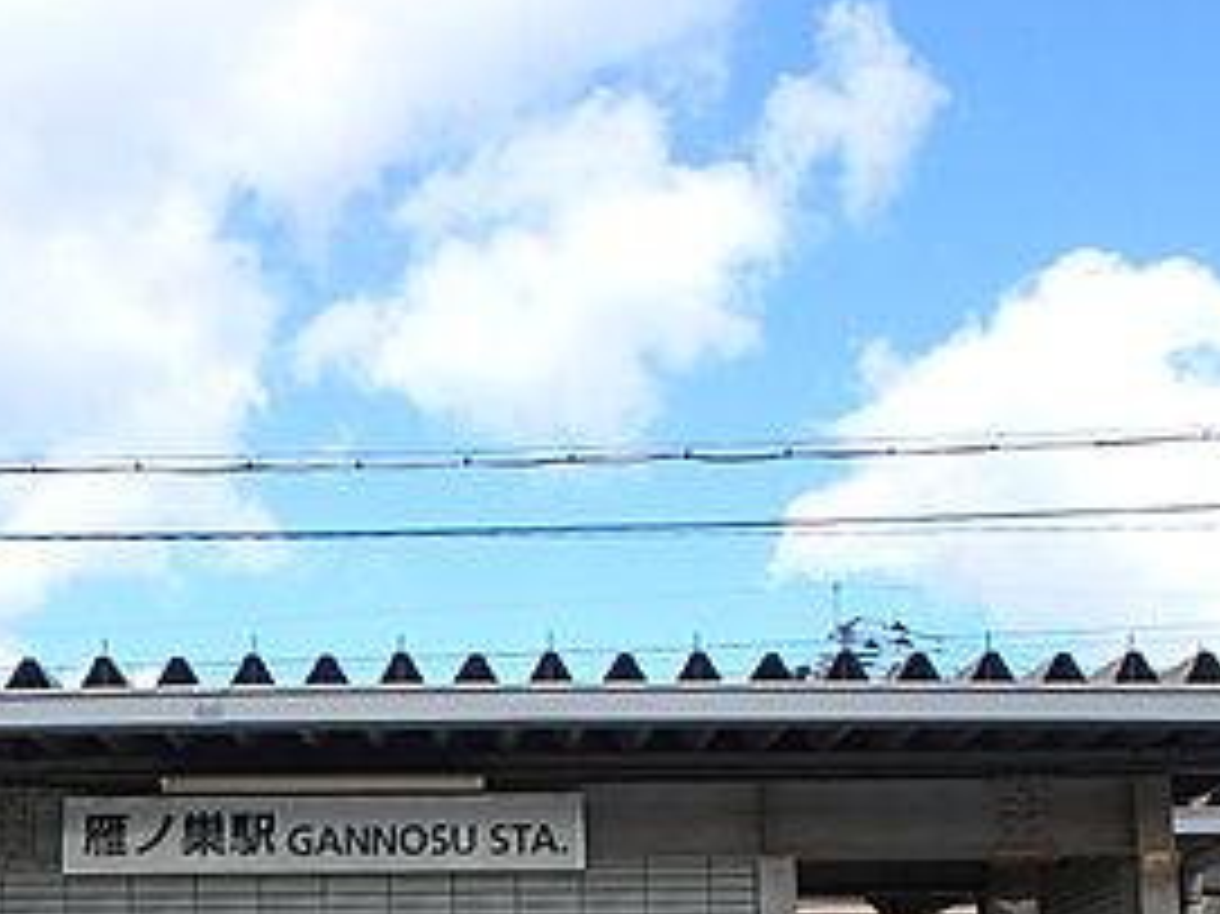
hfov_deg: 39.5
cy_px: 930
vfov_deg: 28.3
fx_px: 1691
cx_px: 504
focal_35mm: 48
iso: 125
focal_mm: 3.7
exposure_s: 1/640
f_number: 3.5
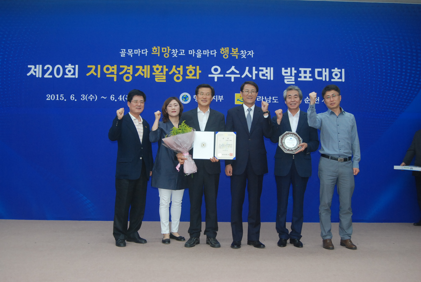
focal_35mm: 36
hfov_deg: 53.1
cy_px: 141
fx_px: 422
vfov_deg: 37.0
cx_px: 210
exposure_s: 1/60
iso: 800
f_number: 5
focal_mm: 24
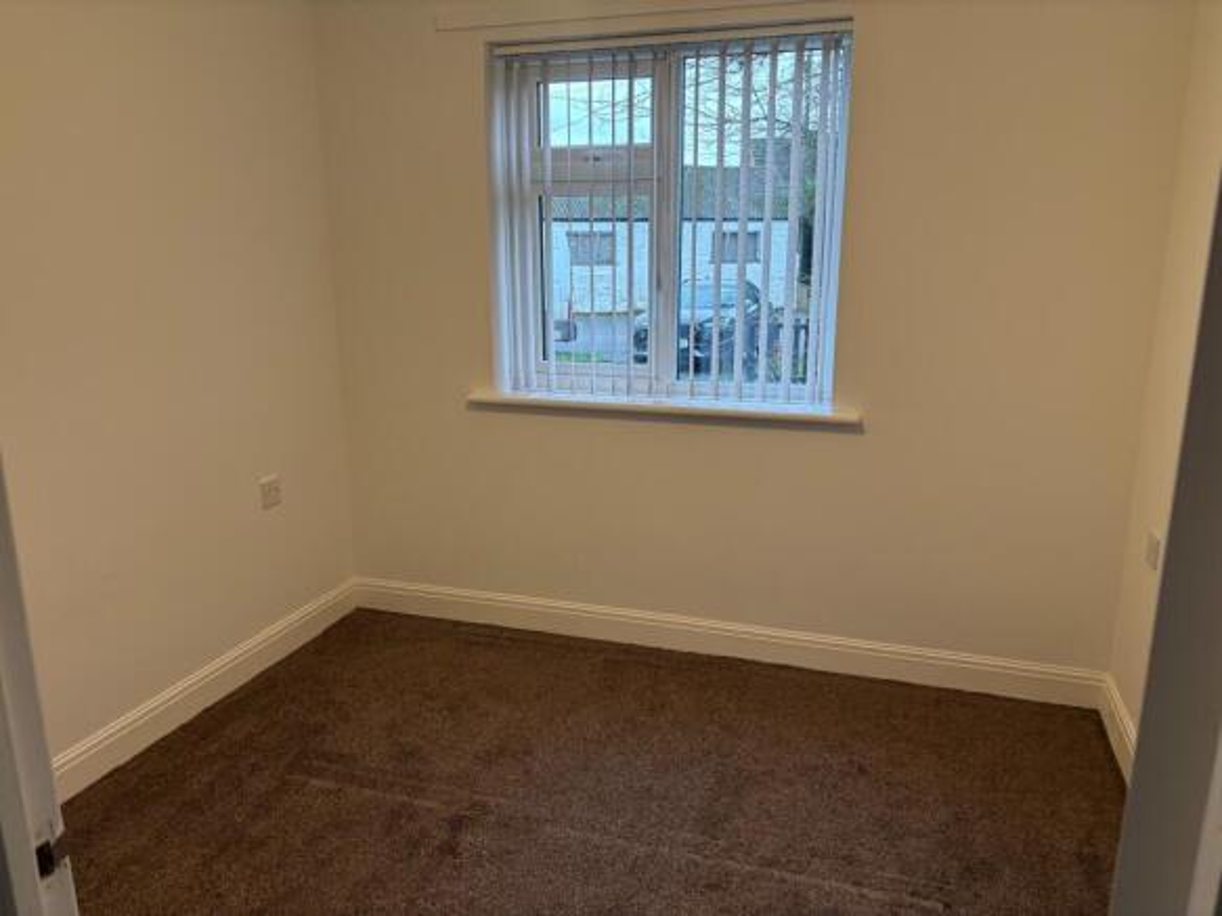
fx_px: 918
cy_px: 458
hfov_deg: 67.3
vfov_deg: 53.0
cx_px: 611
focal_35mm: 26
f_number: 1.6
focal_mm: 5.96
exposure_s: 1/60
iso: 160
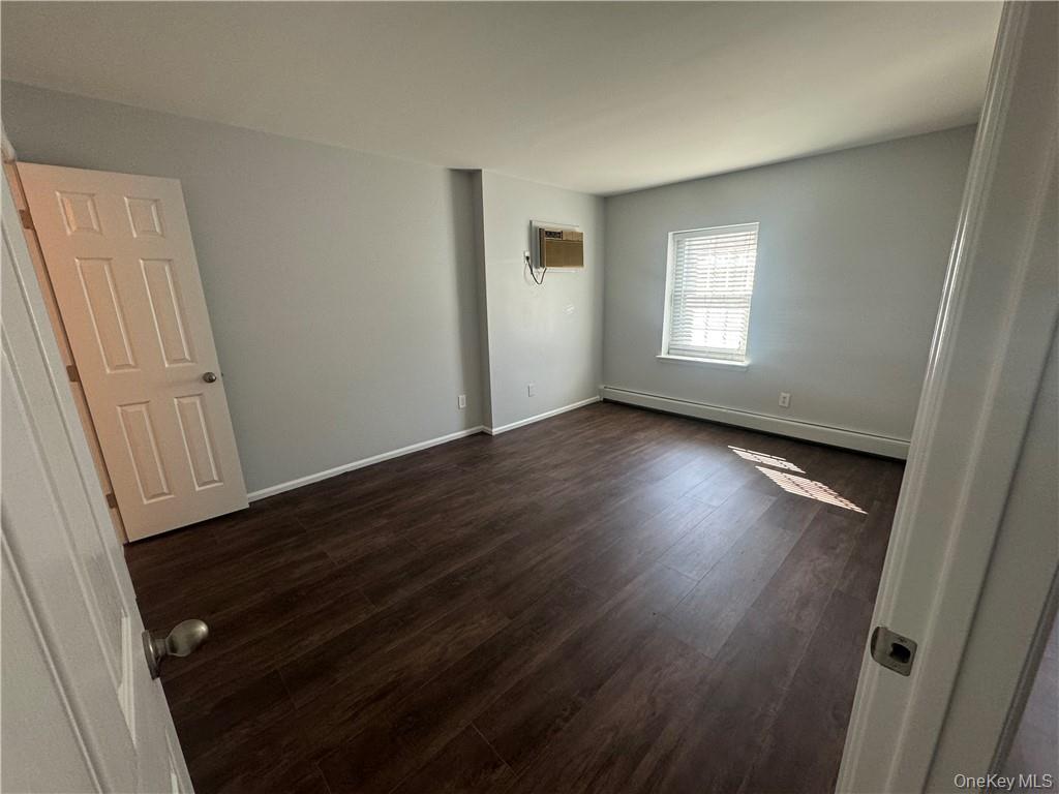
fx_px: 428
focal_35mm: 14
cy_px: 397
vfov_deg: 85.7
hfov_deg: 102.1
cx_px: 530
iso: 160
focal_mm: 2.22
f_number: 2.2
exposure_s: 1/60
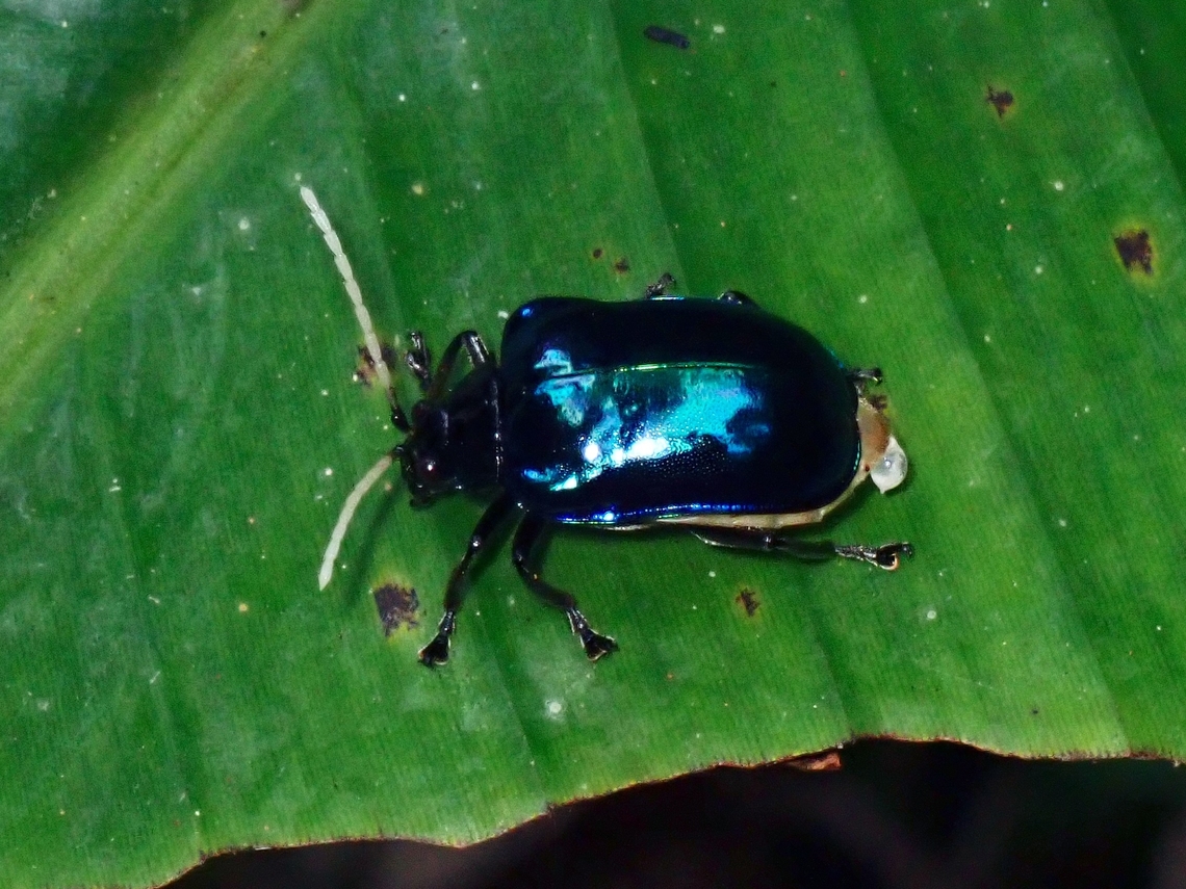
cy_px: 444
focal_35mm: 100
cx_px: 593
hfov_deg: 19.6
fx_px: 3426
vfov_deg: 14.8
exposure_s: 1/200
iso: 400
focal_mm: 18
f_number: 6.3
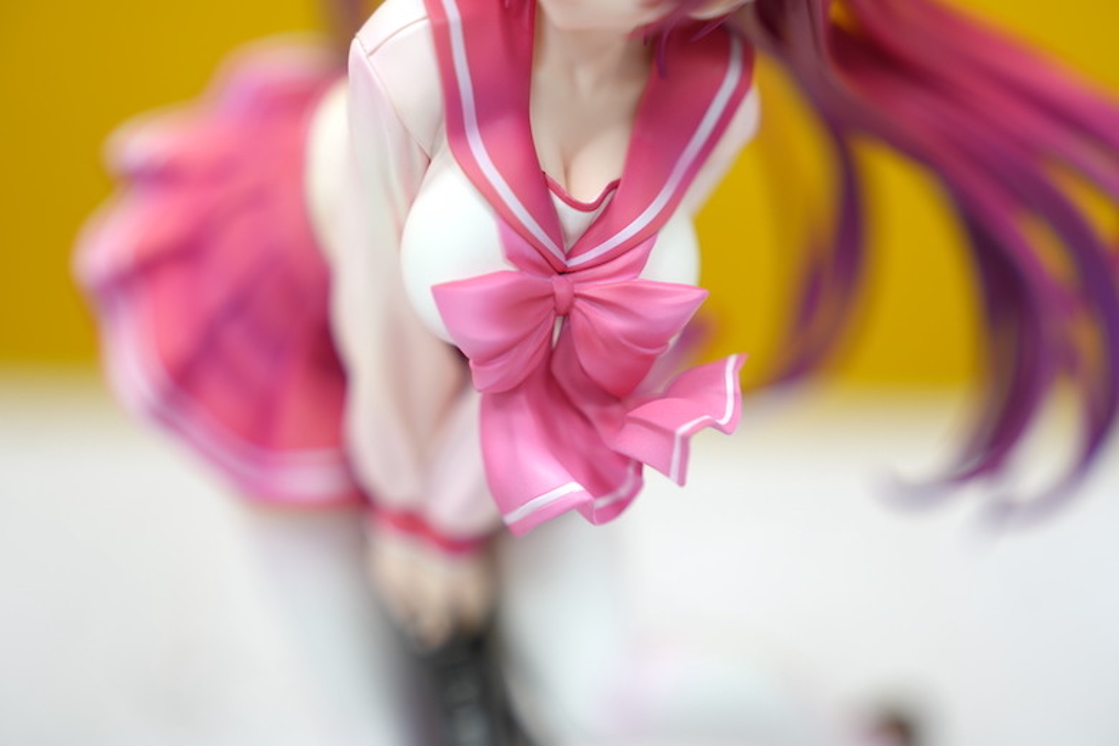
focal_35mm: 70
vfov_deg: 19.5
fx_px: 2176
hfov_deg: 28.8
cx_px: 560
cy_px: 373
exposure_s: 1/50
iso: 200
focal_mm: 70
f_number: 2.8
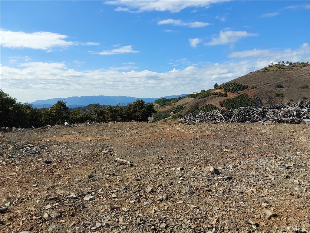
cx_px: 155
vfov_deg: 49.7
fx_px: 251
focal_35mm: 28
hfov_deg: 63.4
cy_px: 116
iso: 50
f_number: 1.9
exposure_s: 1/2694
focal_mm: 2.91
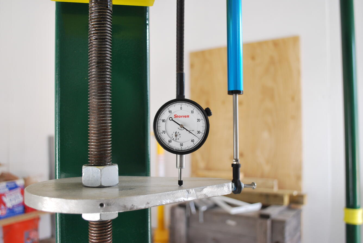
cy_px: 122
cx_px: 182
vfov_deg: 37.0
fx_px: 363
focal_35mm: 36
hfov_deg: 53.1
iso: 320
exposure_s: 1/30
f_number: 4.2
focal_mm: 24
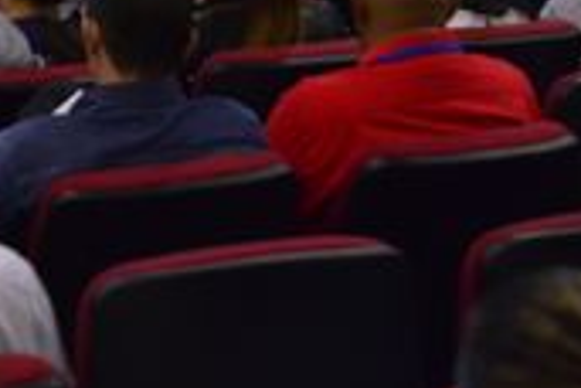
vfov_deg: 11.1
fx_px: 1985
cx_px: -126
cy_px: 82
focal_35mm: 123
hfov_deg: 16.0
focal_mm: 35
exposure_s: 1/160
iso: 4500
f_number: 3.5
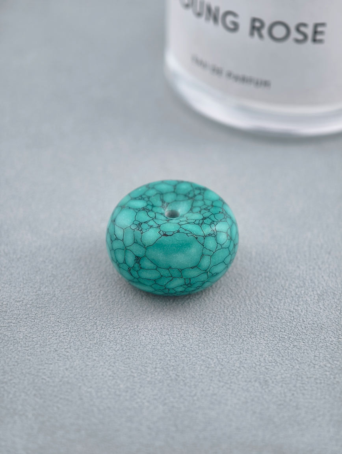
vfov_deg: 23.0
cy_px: 227
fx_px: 1117
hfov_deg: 17.4
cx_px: 171
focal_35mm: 85
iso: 125
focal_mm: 22.48
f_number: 2.67
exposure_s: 1/160
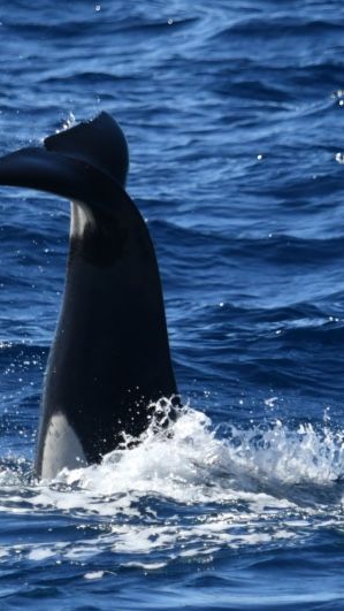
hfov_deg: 1.8
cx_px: 112
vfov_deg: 3.3
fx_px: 10743
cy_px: 306
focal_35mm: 663
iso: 1000
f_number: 6
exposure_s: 1/8000
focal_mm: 420
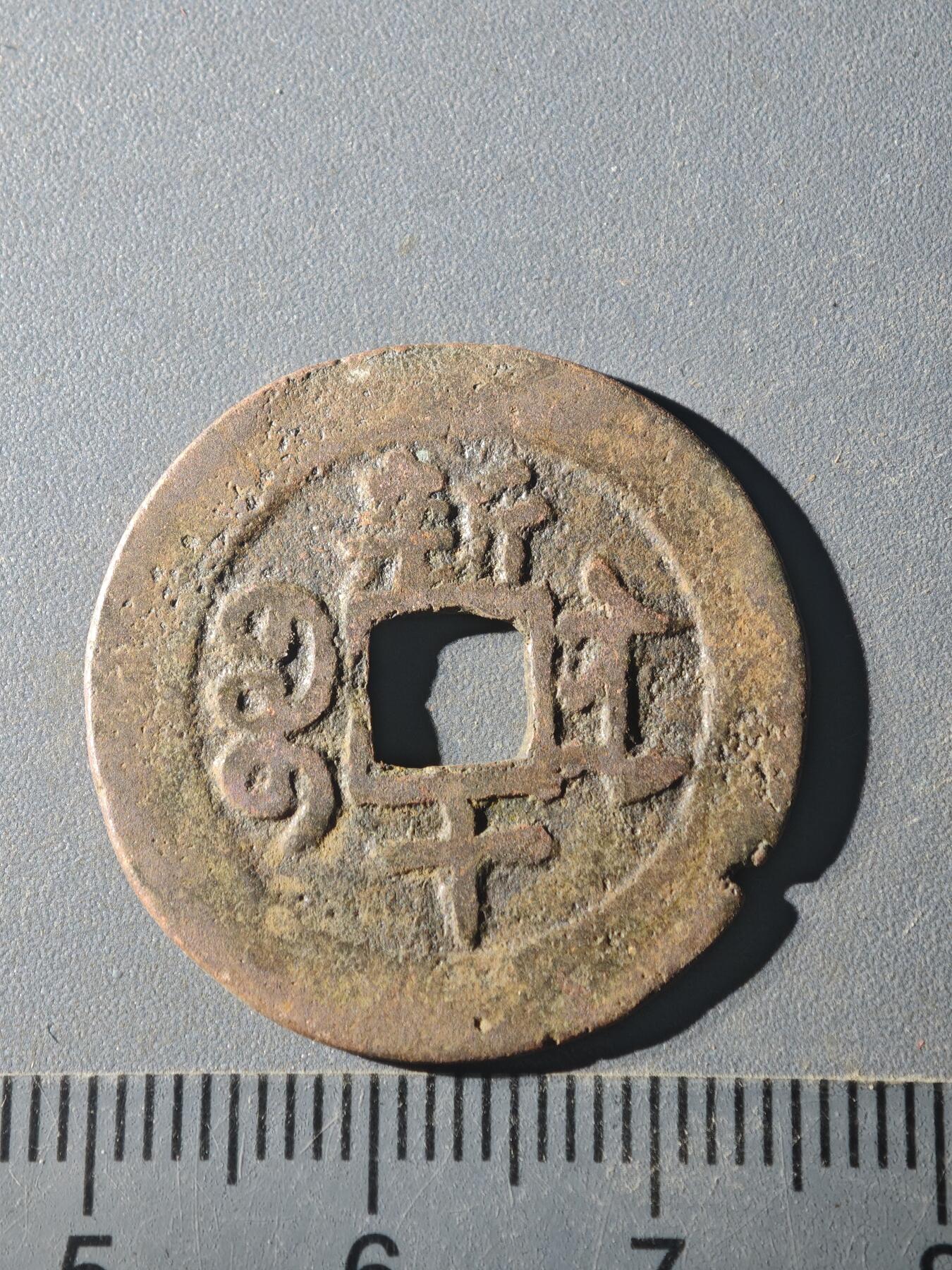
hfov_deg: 17.2
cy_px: 635
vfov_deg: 22.8
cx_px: 476
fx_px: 3154
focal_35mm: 86
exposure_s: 1/100
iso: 400
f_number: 2
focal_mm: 9
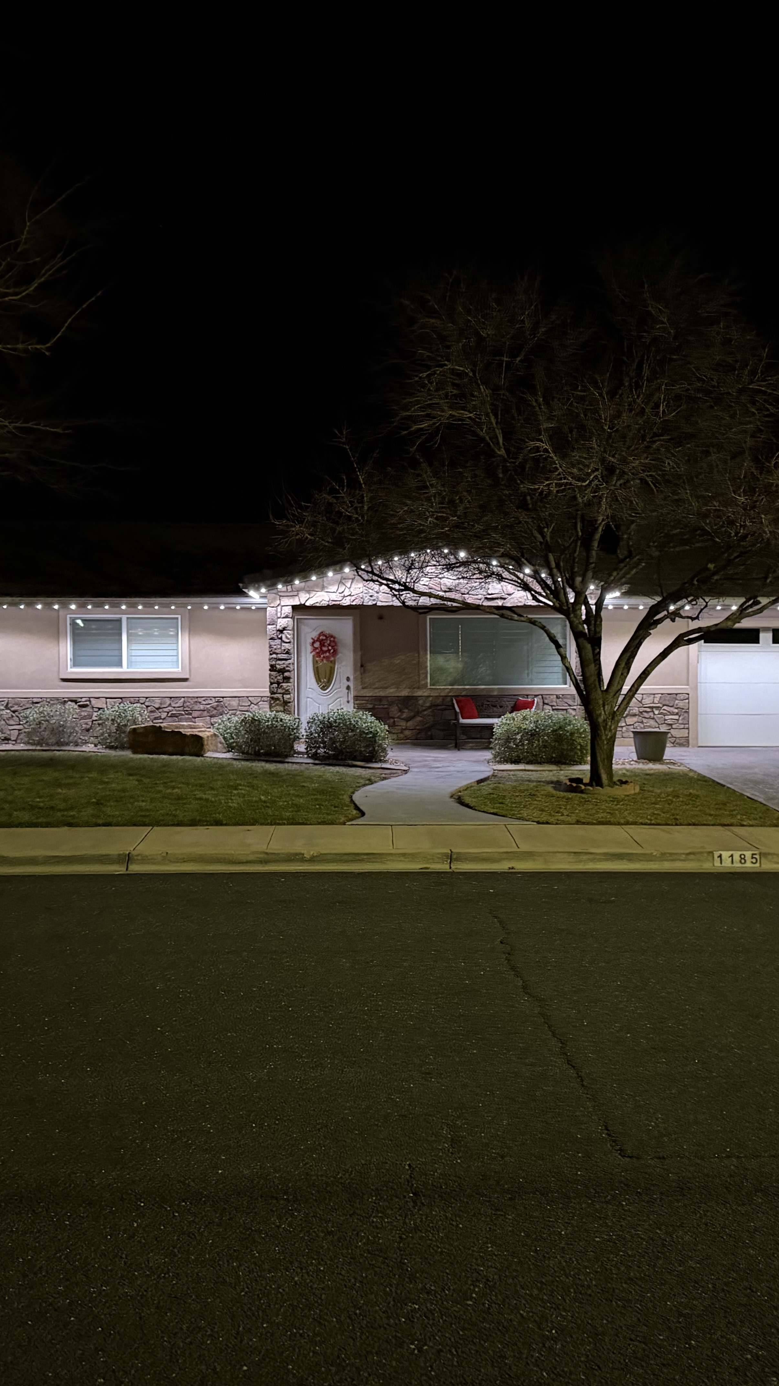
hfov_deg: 33.6
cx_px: 454
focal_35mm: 35
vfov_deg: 56.6
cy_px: 695
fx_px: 1285
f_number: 1.78
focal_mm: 6.76
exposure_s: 1/30
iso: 1600
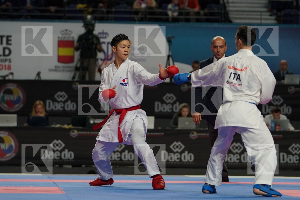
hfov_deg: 11.2
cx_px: 150
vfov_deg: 7.5
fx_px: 1525
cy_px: 100
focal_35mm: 183
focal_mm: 122
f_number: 2.8
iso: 1000
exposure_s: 1/1000
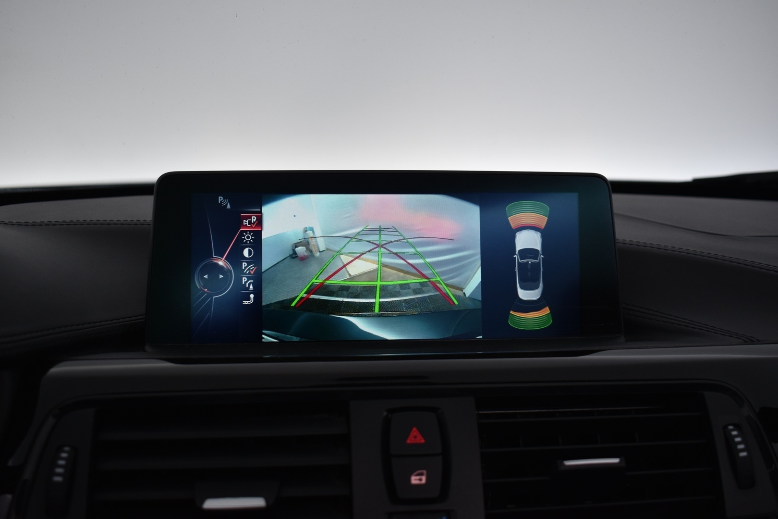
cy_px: 260
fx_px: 778
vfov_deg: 36.9
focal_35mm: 36
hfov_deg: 53.1
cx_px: 389
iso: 360
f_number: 3.8
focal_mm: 24
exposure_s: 1/40
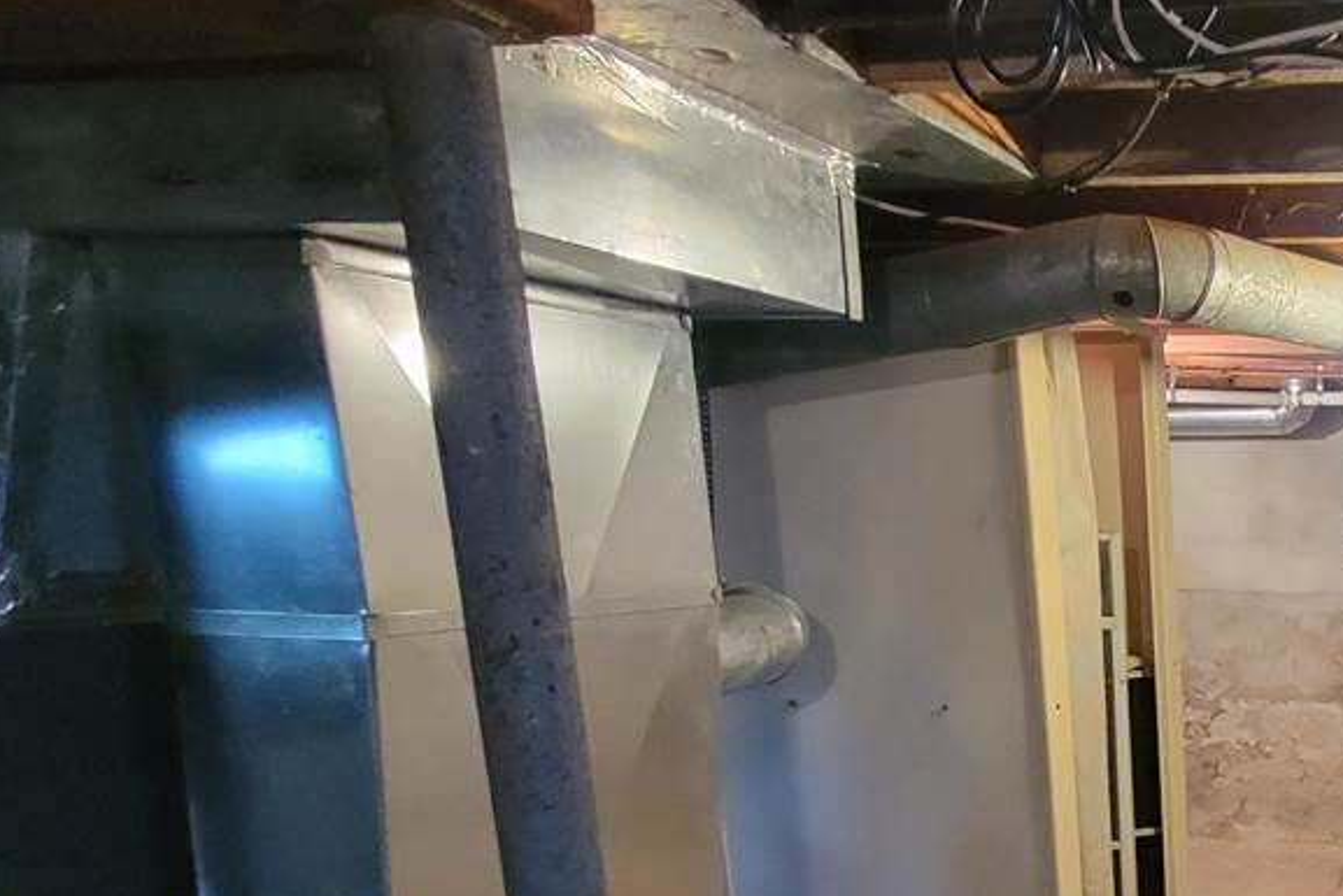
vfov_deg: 40.9
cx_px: 1471
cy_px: 775
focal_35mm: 30
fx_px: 1119
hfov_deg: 46.2
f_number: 2.2
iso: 640
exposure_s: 1/30
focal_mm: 2.2
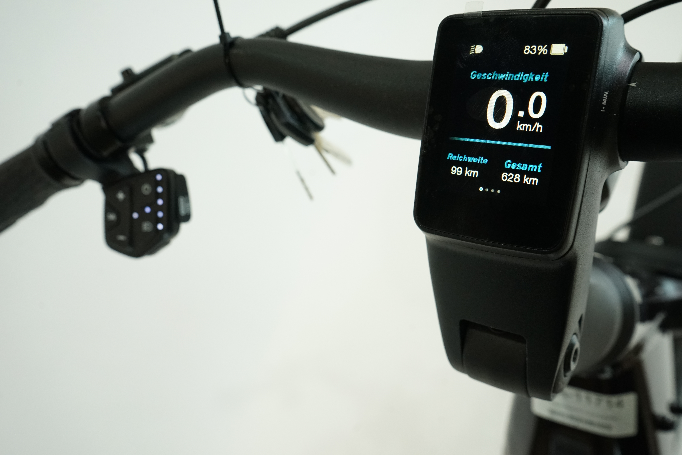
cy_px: 228
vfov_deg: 42.3
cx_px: 341
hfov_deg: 60.3
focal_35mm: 31
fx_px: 587
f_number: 7.1
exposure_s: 1/200
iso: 2500
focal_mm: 31
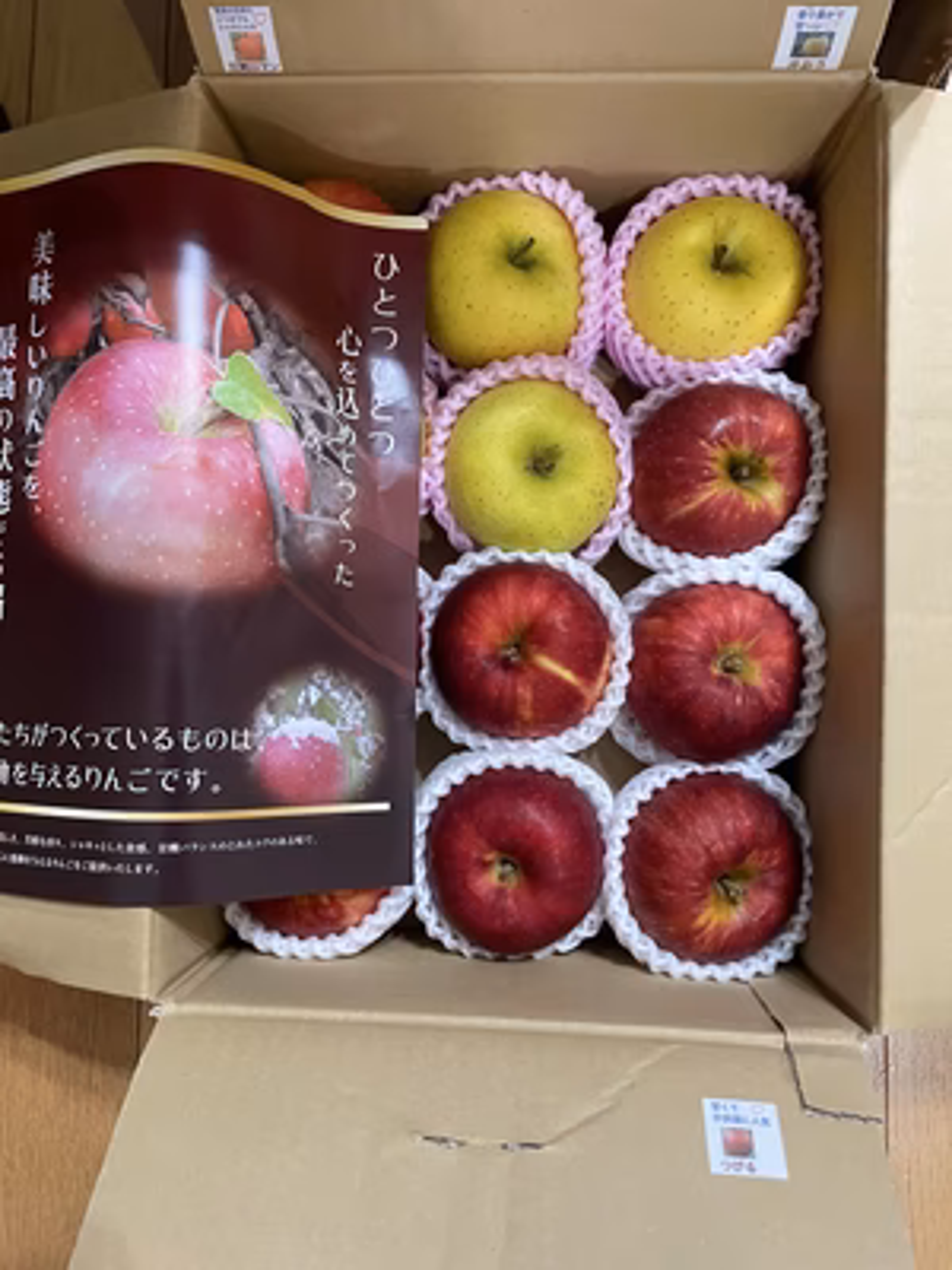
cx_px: 476
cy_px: 635
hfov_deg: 53.1
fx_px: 953
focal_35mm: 26
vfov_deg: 67.3
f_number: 1.6
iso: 400
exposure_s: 1/50
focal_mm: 4.2
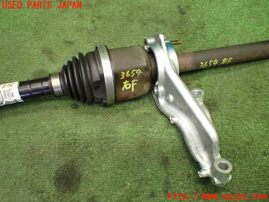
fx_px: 233
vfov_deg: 46.8
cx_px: 134
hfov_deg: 60.0
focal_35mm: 30
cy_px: 101
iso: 800
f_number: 2.3
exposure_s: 1/125
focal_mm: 5.4
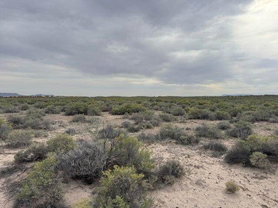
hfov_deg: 71.6
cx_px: 139
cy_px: 104
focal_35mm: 24
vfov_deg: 56.8
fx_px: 193
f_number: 1.78
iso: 80
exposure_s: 1/4950
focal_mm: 6.76
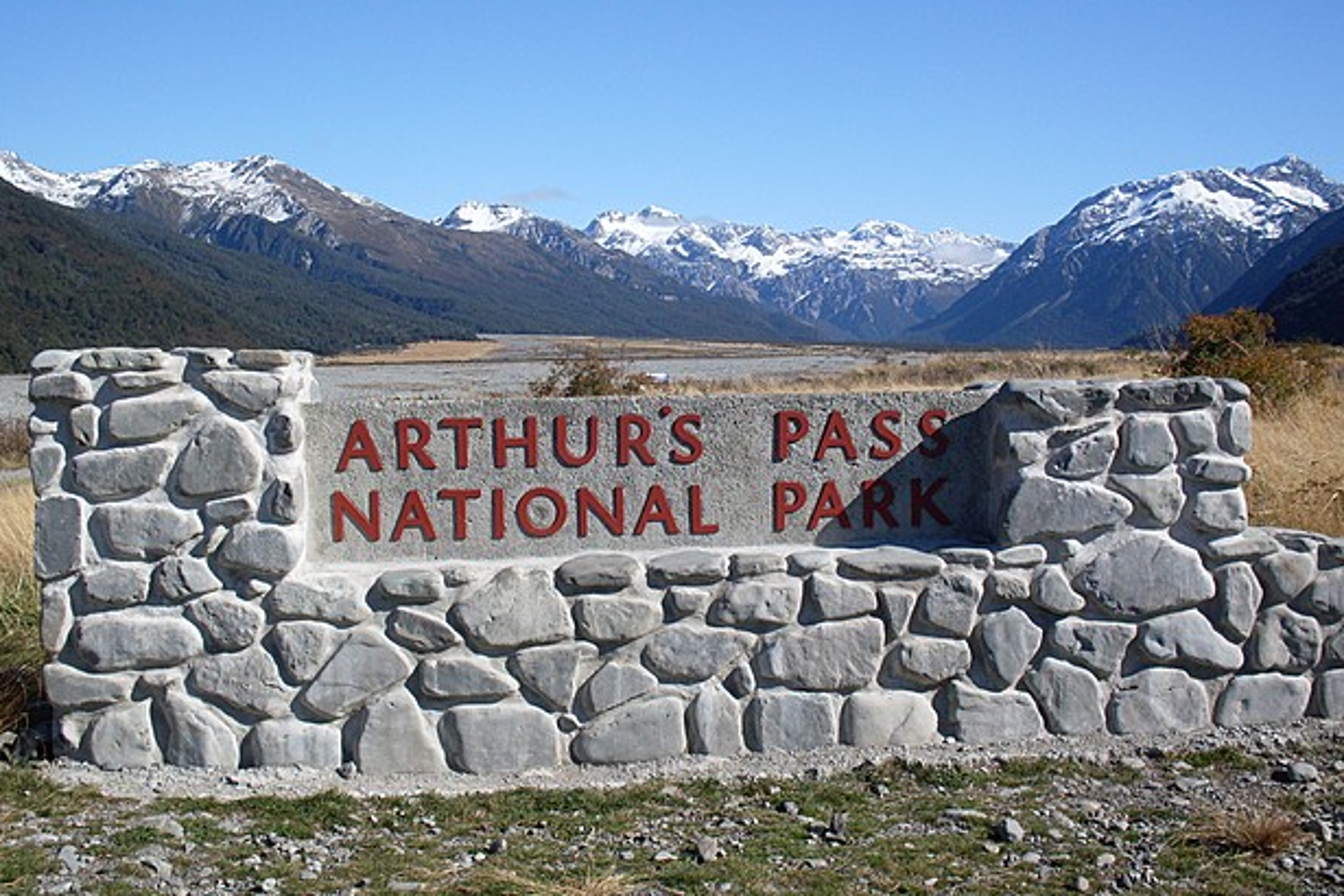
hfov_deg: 48.5
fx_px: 1493
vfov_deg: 33.4
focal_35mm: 40
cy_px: 414
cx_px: 665
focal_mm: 6.3
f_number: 8.4
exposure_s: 1/250
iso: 80
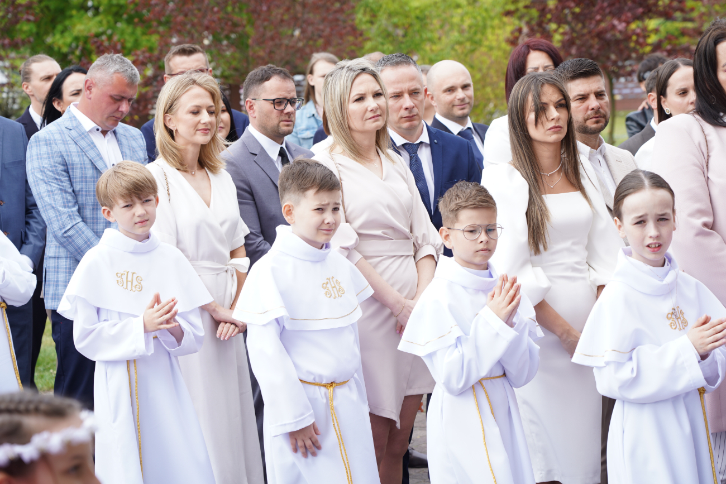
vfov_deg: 13.0
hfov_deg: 19.5
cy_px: 242
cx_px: 363
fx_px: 2118
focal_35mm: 105
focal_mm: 105
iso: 100
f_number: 5.6
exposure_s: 1/125
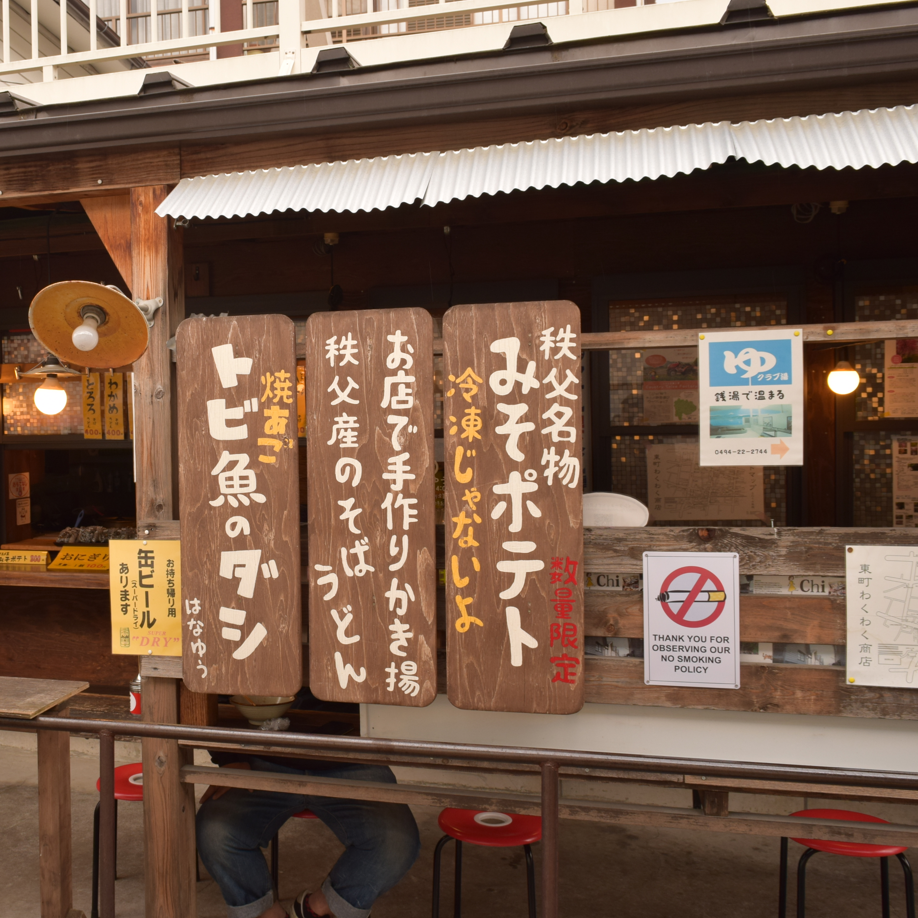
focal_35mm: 35
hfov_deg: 46.3
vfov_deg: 47.2
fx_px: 1050
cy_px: 456
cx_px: 289
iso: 200
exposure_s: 1/60
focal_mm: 18
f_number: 9
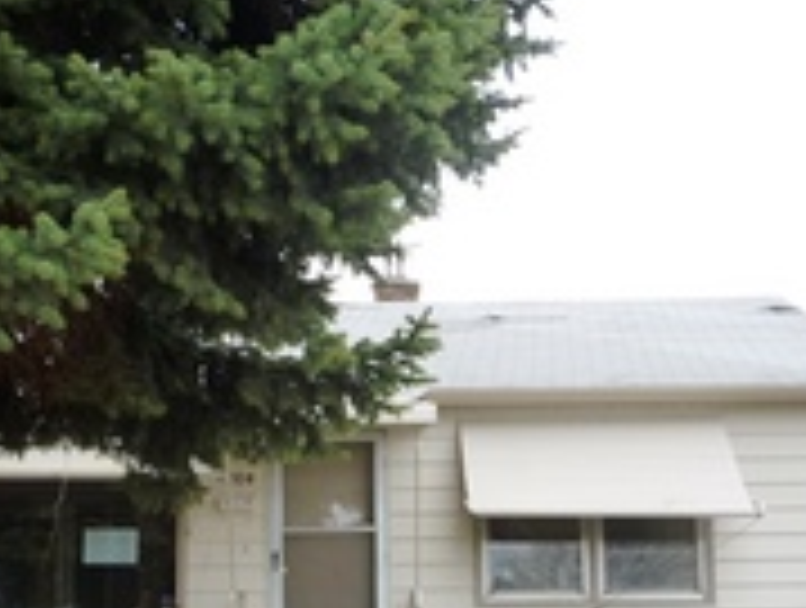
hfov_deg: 34.2
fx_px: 1307
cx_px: 356
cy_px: 513
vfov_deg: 25.6
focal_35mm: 56
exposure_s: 1/80
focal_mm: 5.2
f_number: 3.3
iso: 125
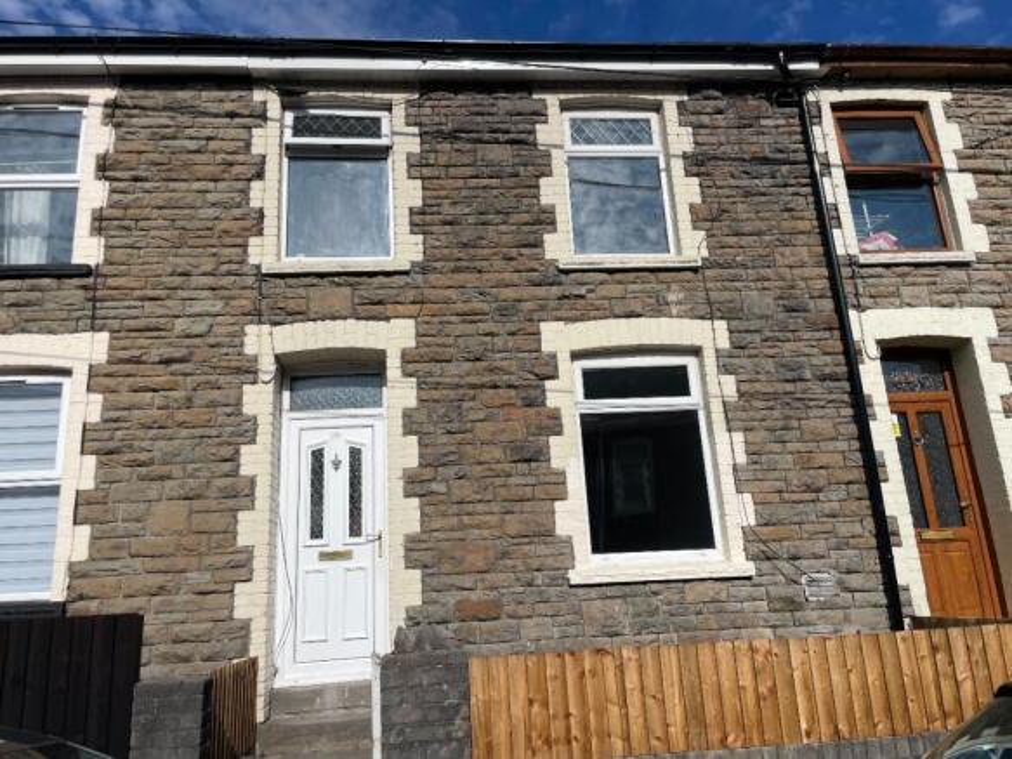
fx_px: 760
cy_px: 380
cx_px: 506
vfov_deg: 53.0
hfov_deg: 67.3
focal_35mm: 26
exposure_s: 1/7813
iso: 32
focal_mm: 4.2
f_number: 1.6
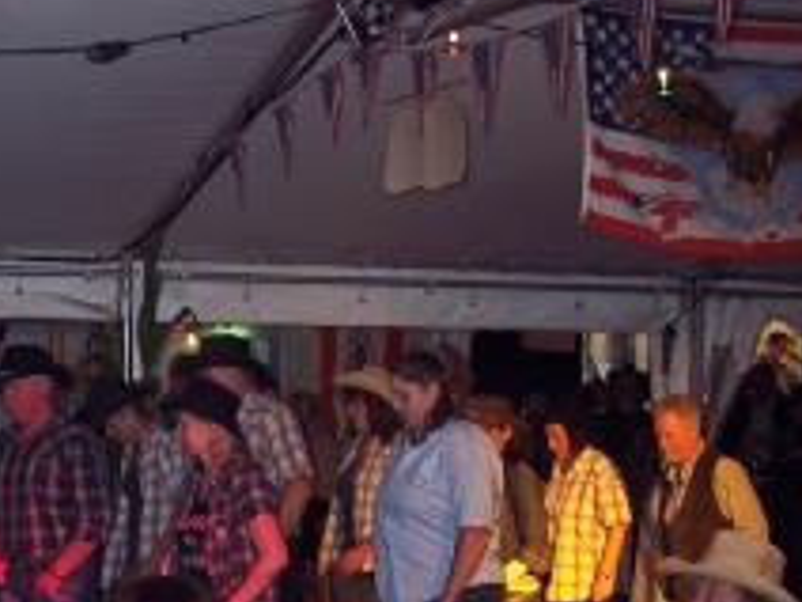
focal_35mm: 92
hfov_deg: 20.8
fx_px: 2131
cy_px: 468
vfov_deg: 16.0
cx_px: 68
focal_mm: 8
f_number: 2.8
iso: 100
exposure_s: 1/60
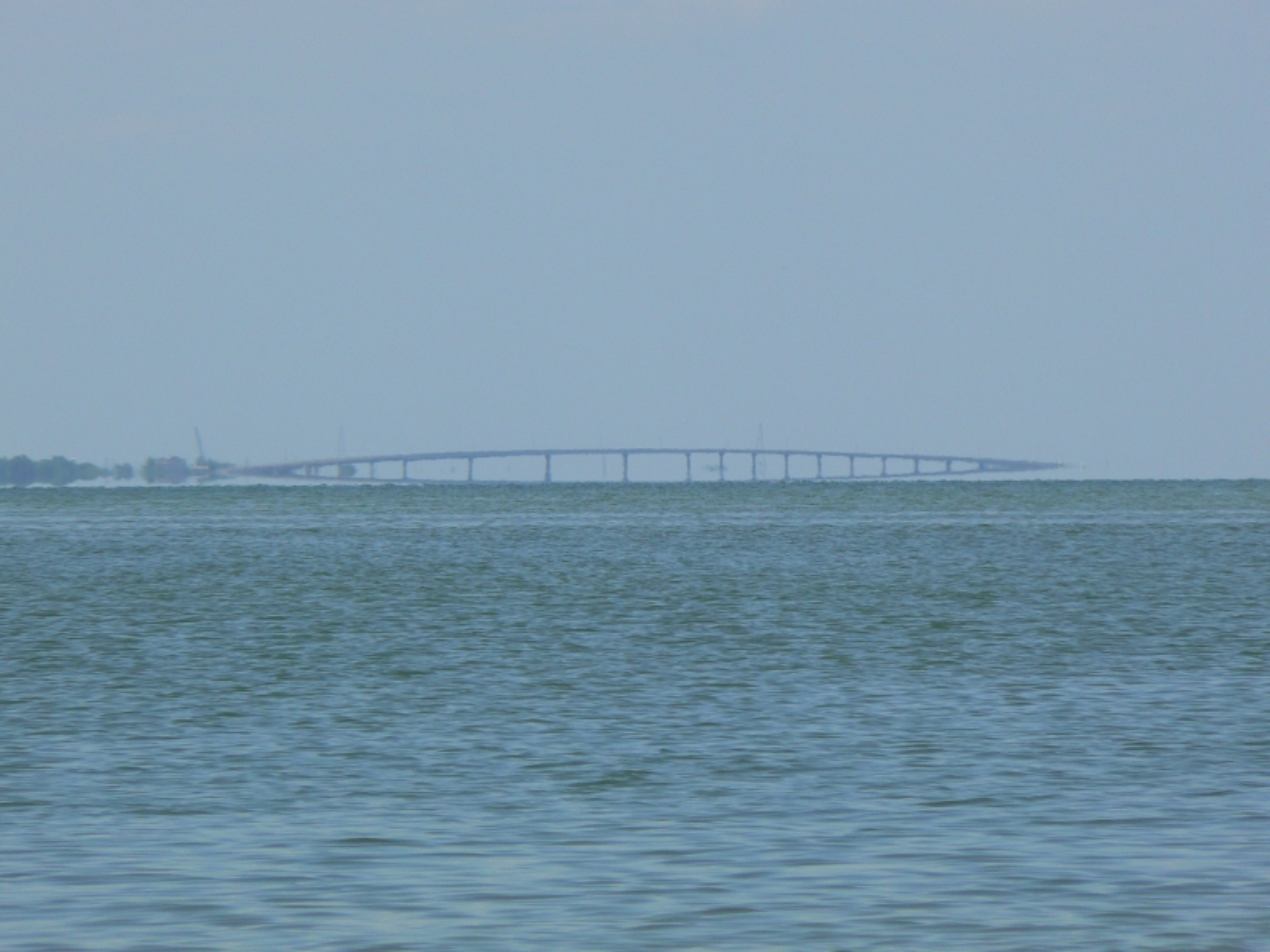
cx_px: 635
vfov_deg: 3.4
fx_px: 15849
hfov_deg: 4.6
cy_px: 476
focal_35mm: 432
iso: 80
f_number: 8
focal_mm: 72
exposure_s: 1/400
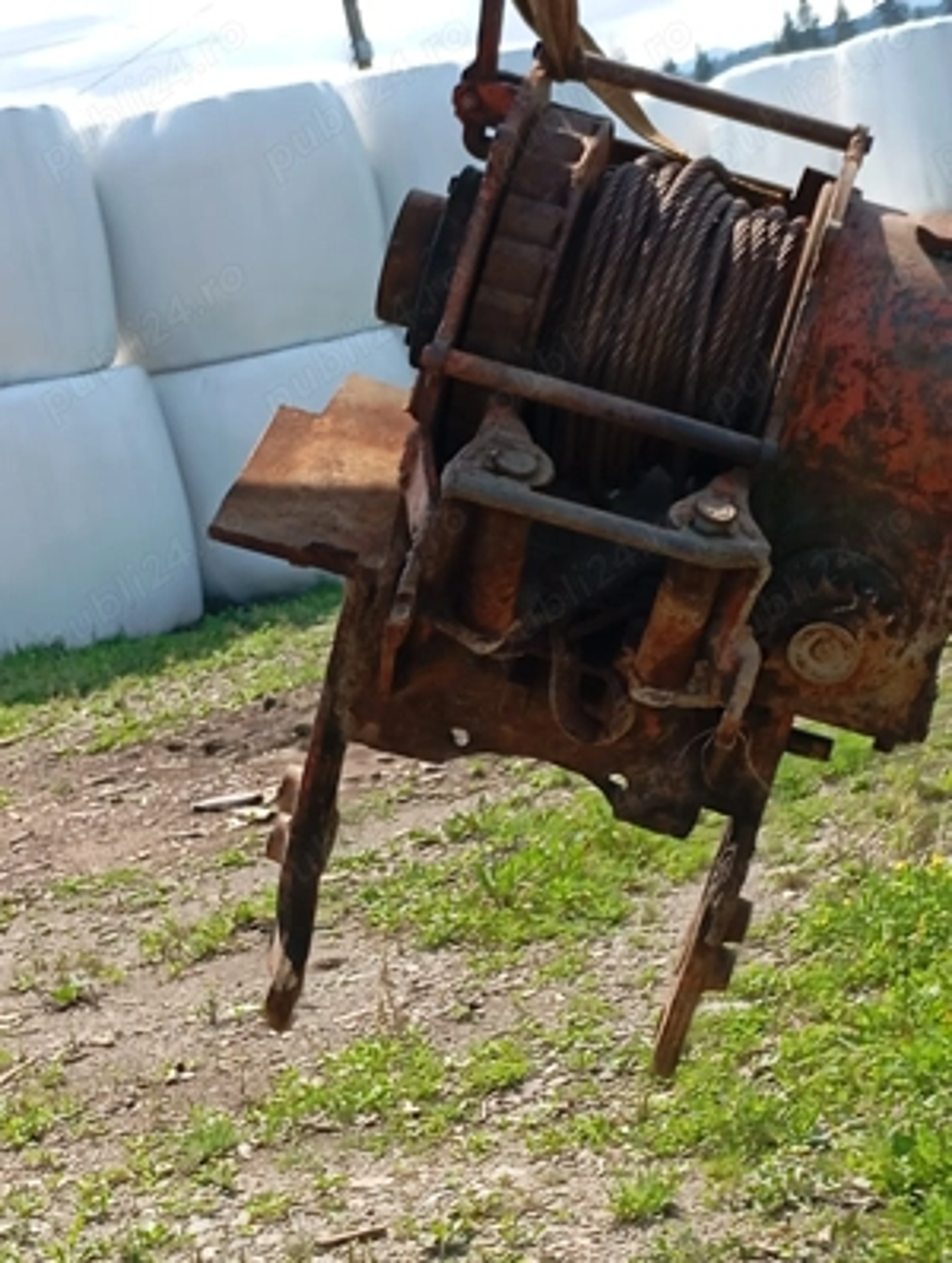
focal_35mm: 85
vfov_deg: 23.0
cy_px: 632
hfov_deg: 17.4
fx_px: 3107
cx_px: 476
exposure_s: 1/401
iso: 101
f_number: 1.8
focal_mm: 4.27
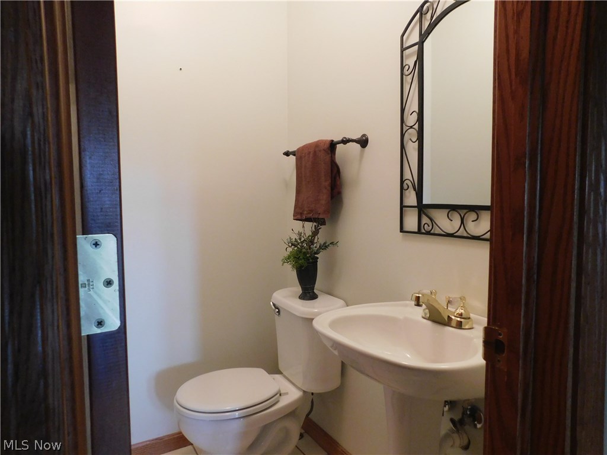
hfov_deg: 73.9
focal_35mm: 23
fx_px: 403
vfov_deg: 58.9
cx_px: 304
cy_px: 228
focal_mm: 4
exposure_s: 1/25
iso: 400
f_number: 3
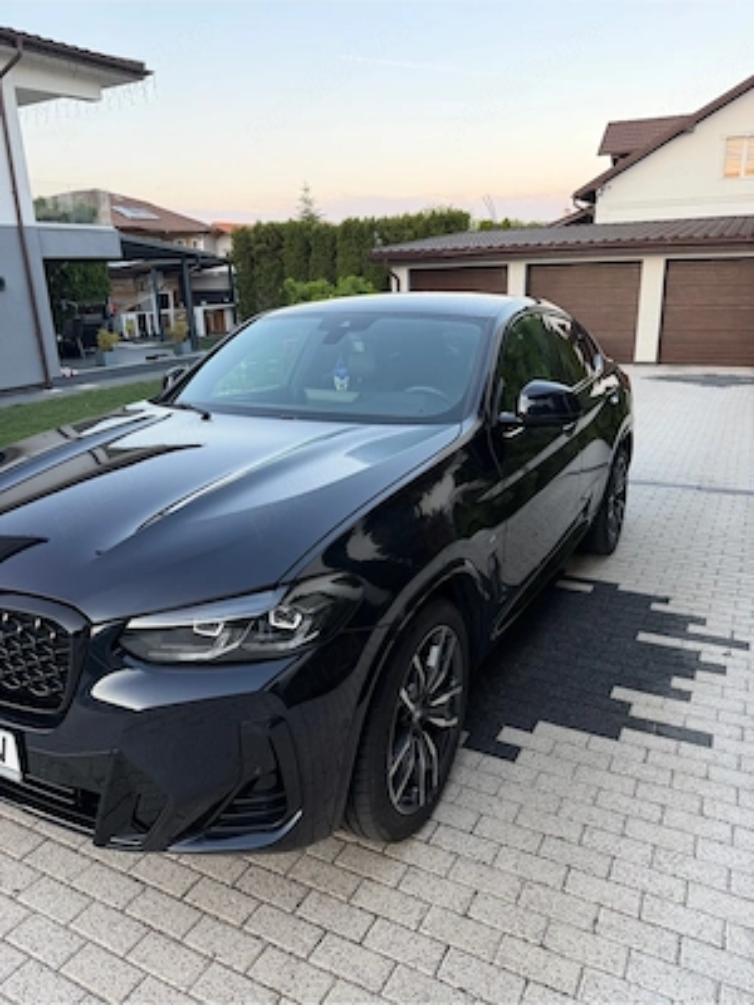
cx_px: 377
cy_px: 502
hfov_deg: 56.8
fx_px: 697
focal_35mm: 24
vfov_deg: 71.6
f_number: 1.78
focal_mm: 6.76
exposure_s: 1/121
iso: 80
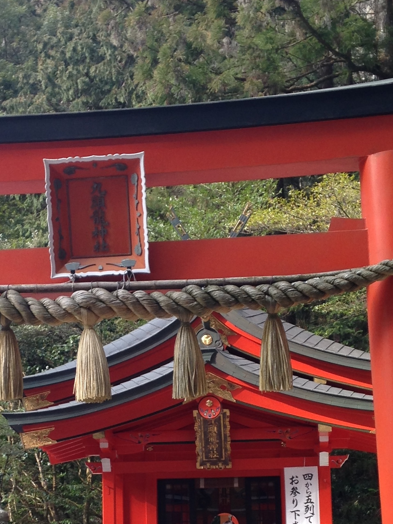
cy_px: 441
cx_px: 95
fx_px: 1271
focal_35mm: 84
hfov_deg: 17.5
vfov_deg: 22.9
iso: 50
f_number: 2.4
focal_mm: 4.12
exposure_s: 1/138
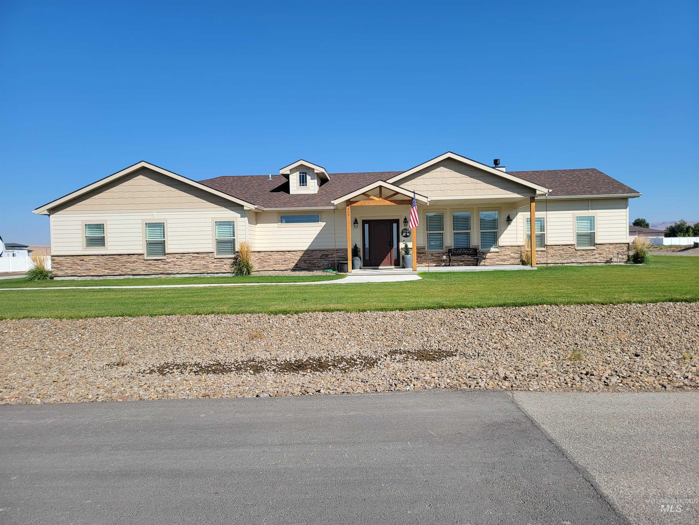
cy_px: 262
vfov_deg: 56.8
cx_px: 350
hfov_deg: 71.6
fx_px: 485
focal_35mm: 24
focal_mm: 6.7
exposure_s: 1/1186
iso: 16
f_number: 1.8
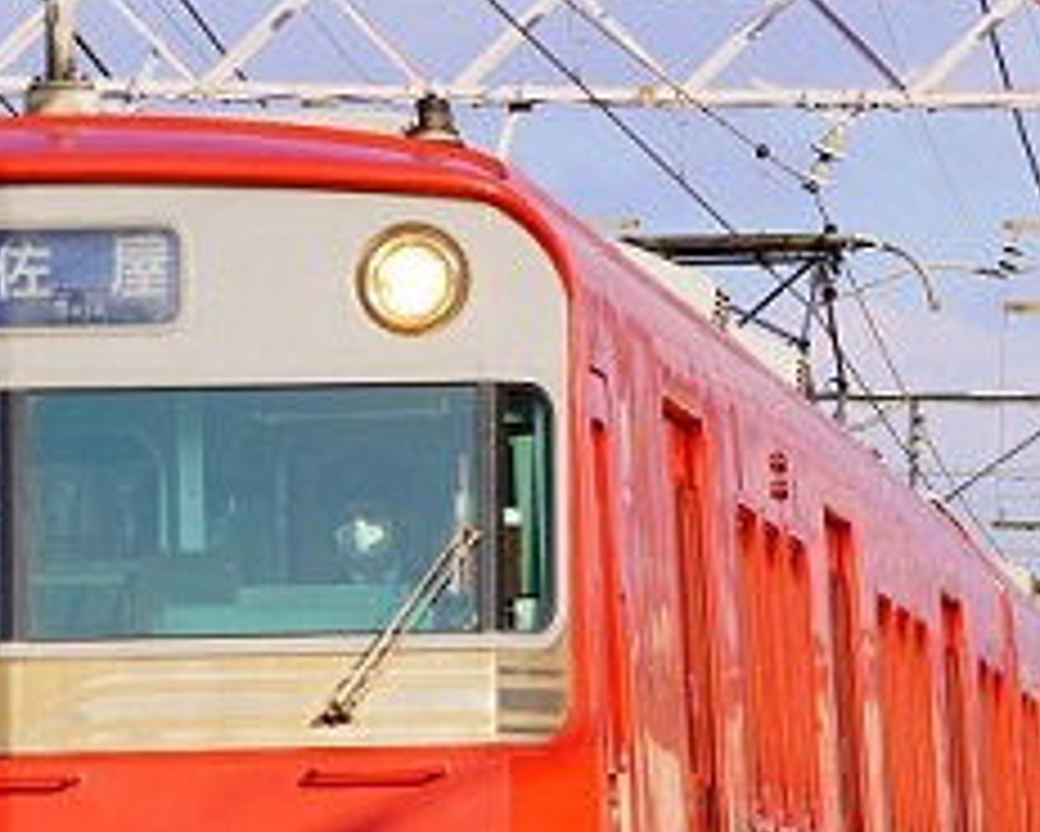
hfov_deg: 5.5
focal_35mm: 353
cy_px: 706
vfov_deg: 4.4
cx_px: 736
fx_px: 10870
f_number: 7.1
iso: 100
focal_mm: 86
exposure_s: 1/320
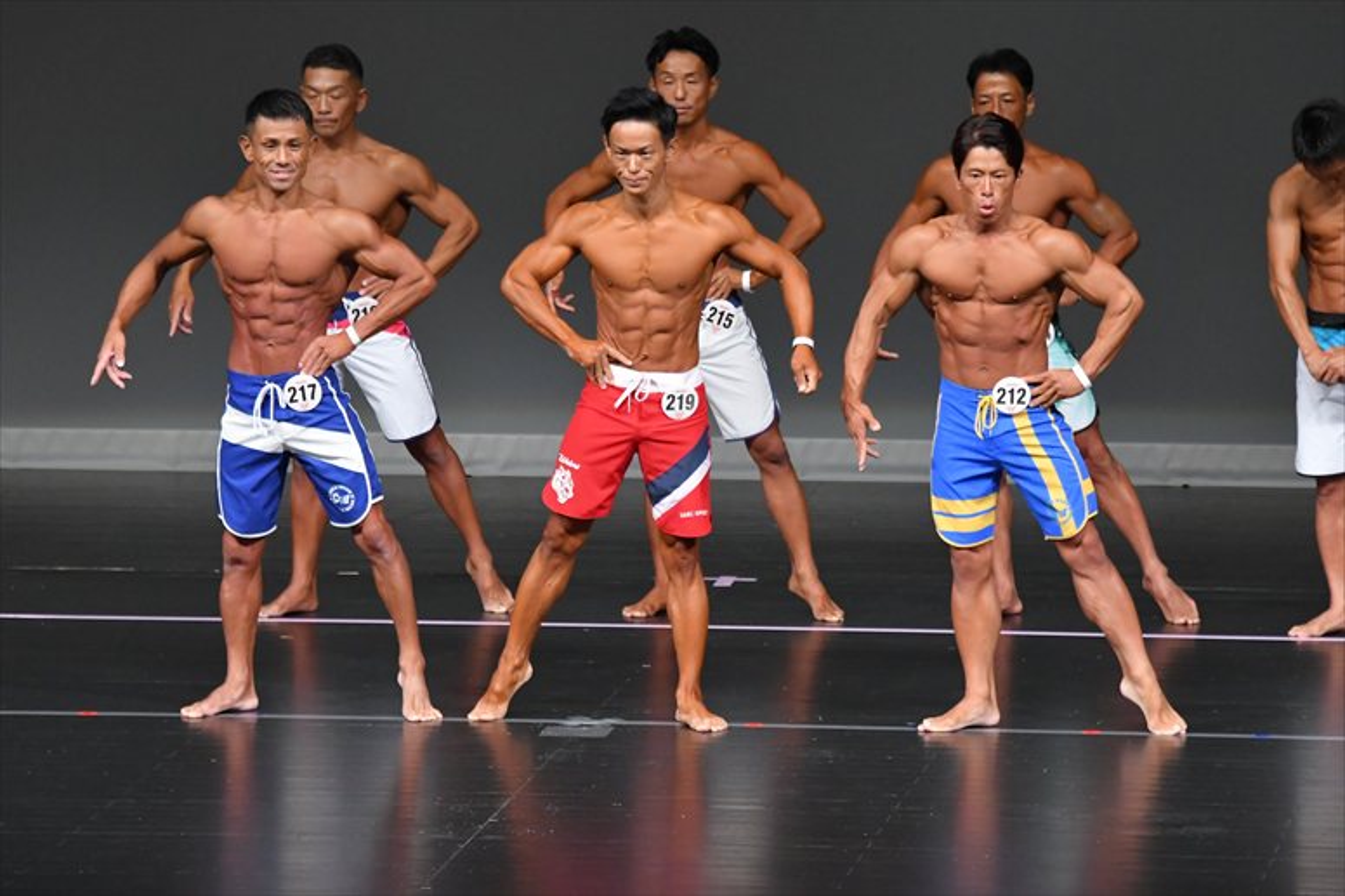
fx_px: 10643
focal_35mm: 285
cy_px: 448
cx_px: 672
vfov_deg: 4.8
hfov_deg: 7.2
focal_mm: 190
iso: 4000
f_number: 5.6
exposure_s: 1/400
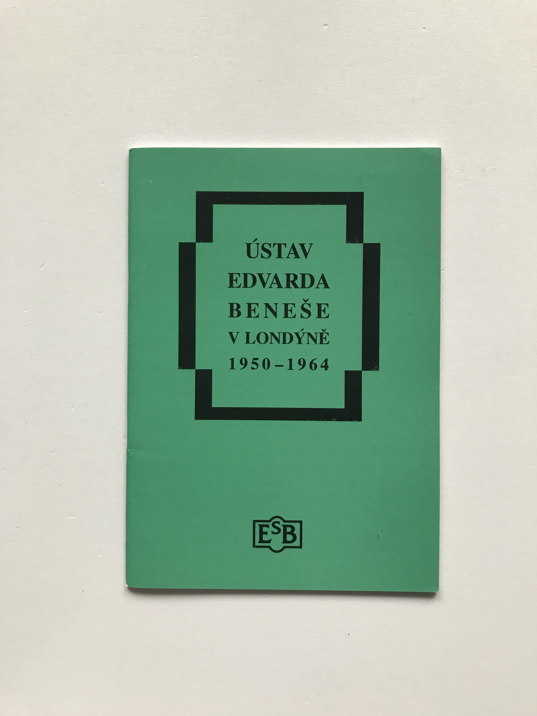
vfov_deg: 63.4
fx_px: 579
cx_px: 268
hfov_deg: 49.7
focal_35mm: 28
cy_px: 358
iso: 25
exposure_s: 1/33
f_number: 1.8
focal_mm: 3.99
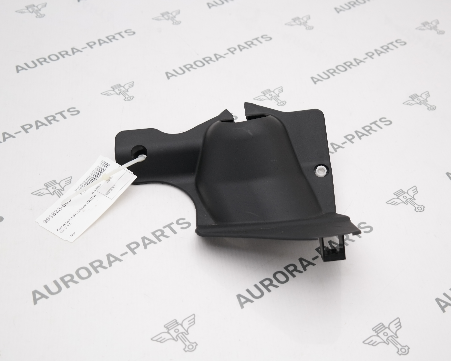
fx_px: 761
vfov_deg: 26.7
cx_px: 253
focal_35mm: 57
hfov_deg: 33.0
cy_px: 181
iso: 200
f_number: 4.5
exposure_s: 1/125
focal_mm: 33
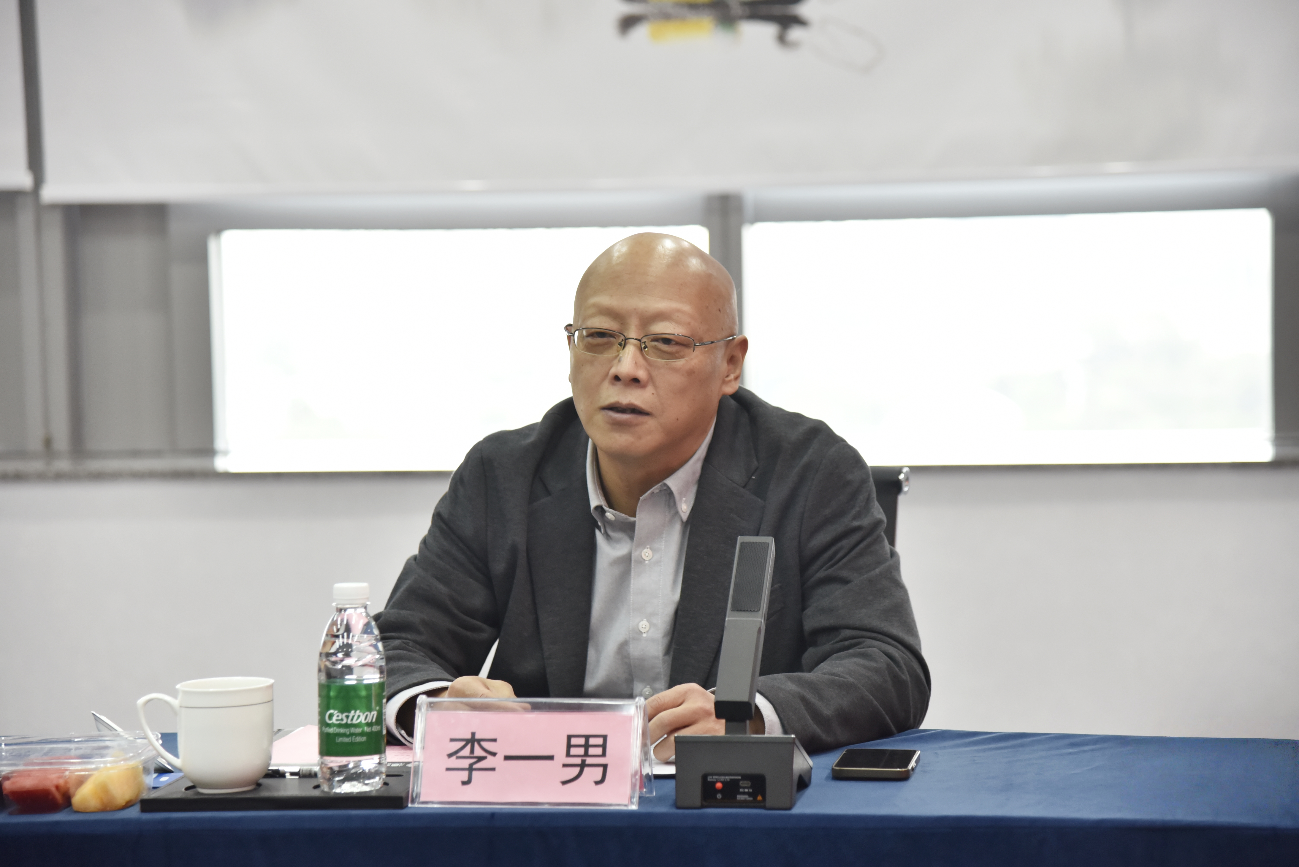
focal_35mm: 105
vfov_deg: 13.1
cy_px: 434
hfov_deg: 19.4
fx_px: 3790
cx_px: 650
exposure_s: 1/100
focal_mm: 105
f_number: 4.5
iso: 1600
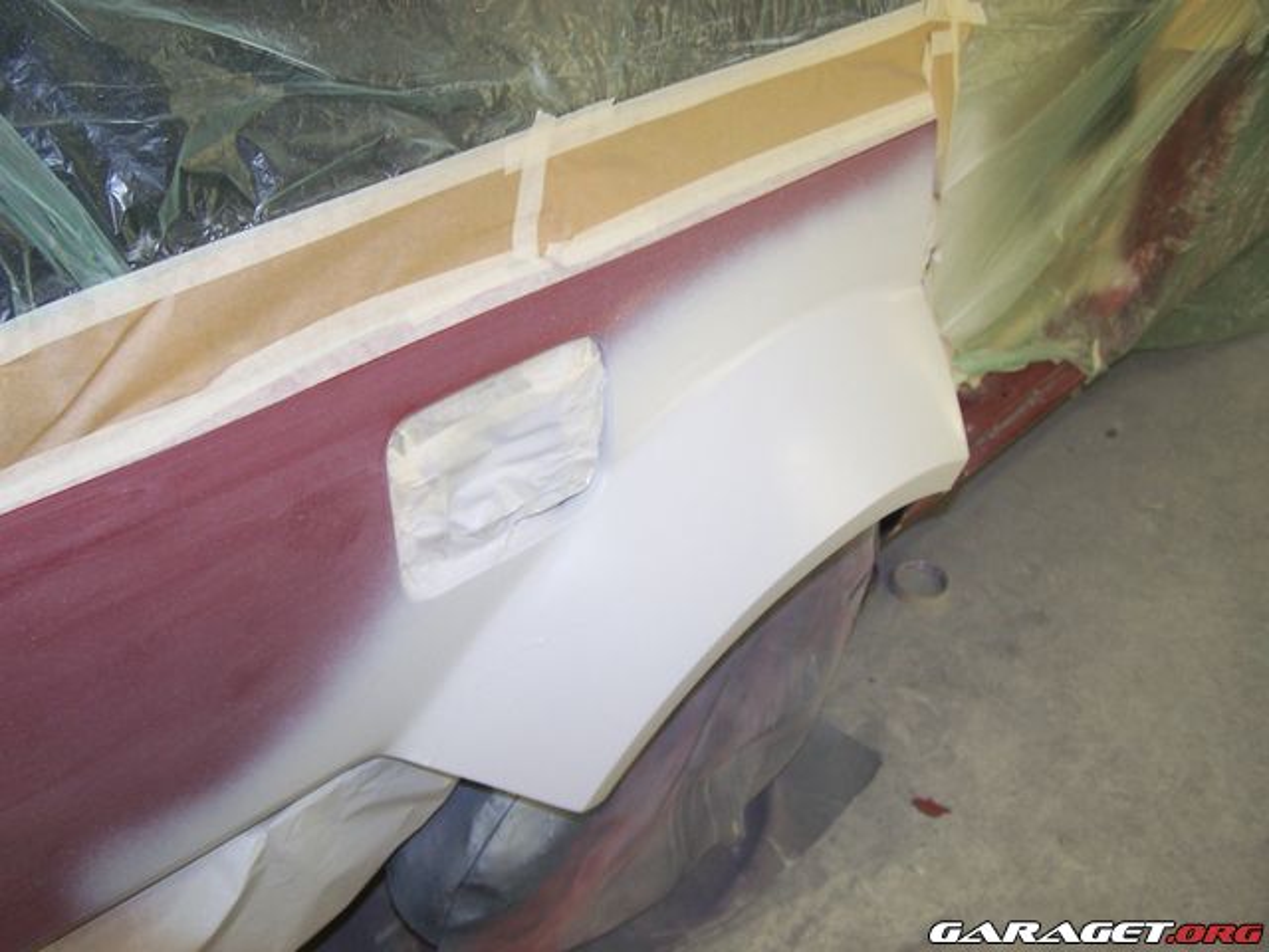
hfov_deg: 49.0
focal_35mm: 38
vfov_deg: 37.7
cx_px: 634
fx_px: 1393
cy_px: 476
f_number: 2.8
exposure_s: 1/60
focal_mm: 6.3
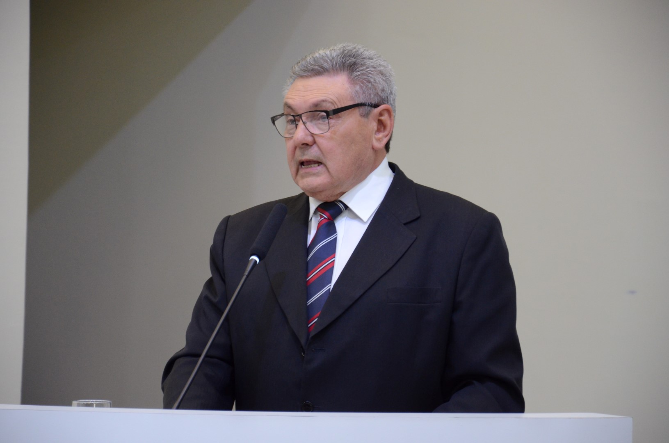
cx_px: 334
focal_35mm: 158
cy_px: 222
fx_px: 2921
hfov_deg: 13.1
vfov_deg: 8.7
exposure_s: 1/80
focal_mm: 105
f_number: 5.6
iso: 1600
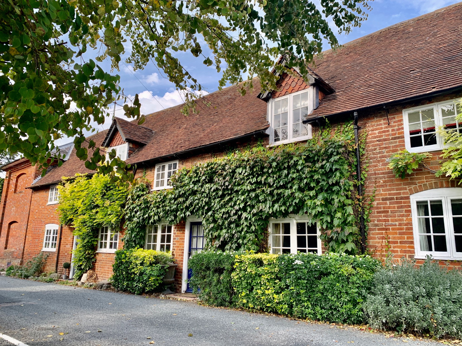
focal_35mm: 26
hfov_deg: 67.3
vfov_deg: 53.1
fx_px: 347
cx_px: 231
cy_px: 173
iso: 25
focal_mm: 4.25
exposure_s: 1/428
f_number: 1.8
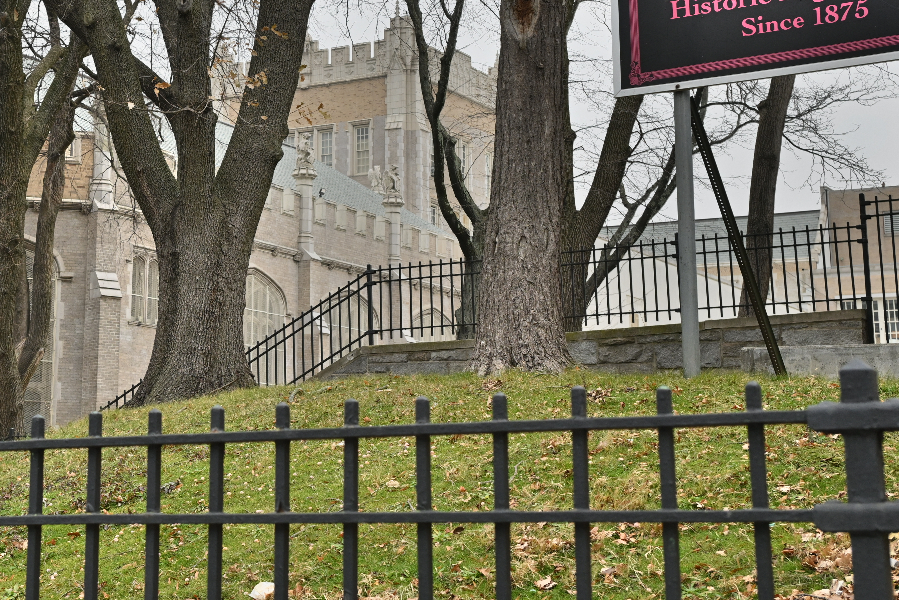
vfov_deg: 21.0
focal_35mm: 64
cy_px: 125
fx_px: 1598
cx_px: 192
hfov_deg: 30.7
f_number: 5
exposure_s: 1/1600
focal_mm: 33
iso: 1100
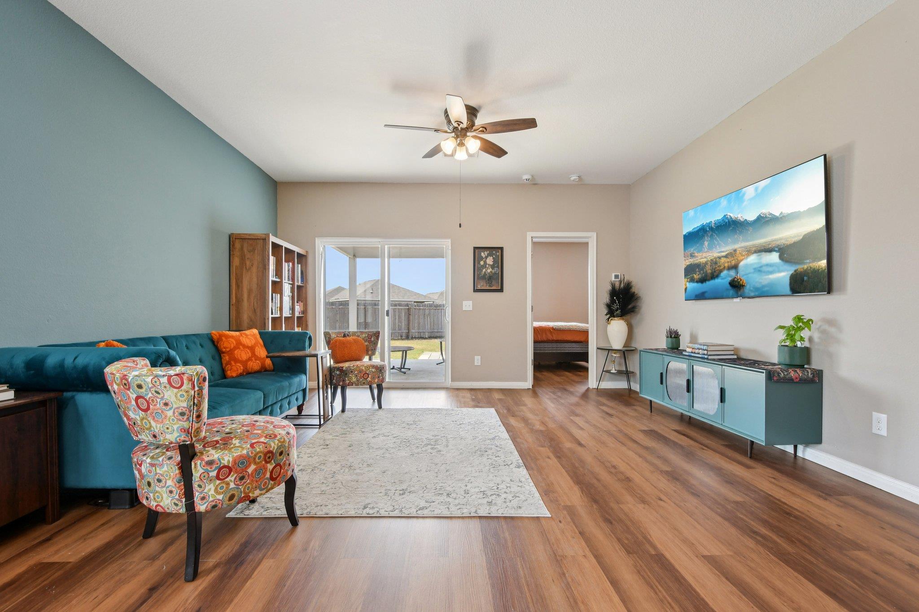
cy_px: 306
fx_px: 383
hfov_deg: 100.4
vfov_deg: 77.3
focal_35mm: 15
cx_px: 460
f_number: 8
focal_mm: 10
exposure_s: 1/30
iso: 400
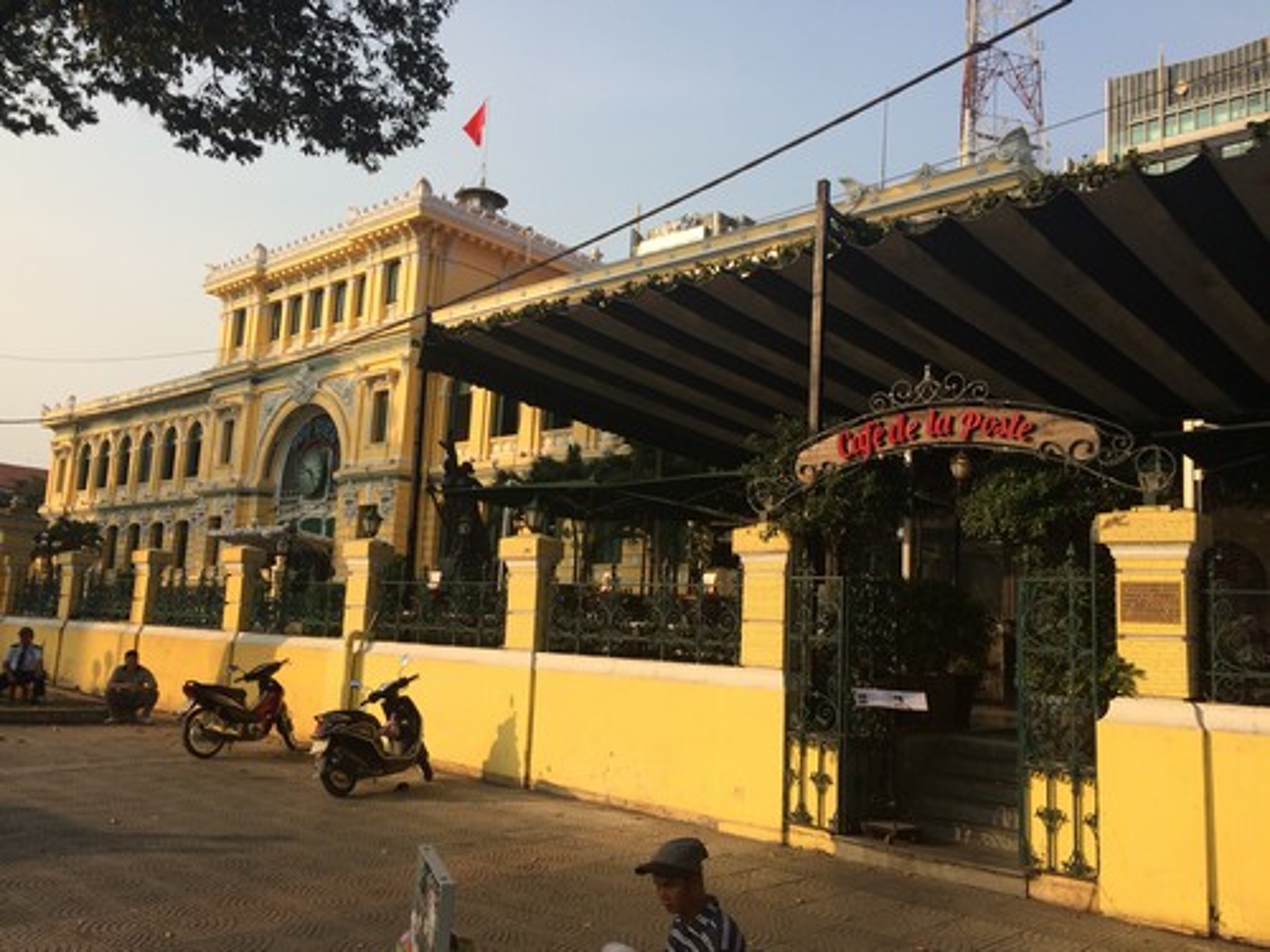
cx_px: 635
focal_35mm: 29
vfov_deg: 48.2
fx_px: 1064
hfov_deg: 61.7
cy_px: 476
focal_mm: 4.15
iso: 32
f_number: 2.2
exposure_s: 1/1172
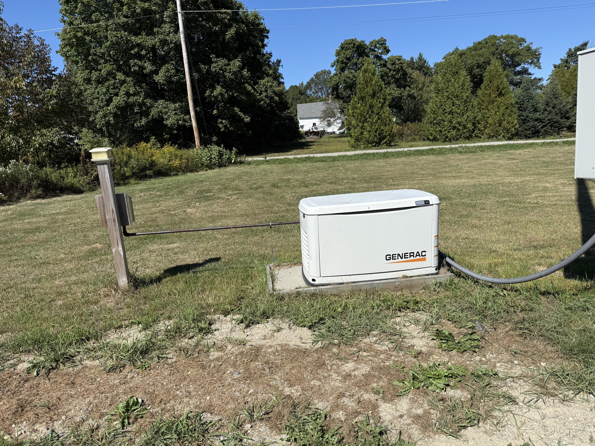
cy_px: 223
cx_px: 298
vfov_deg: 56.8
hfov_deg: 71.6
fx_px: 413
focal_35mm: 24
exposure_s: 1/5319
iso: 80
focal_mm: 6.76
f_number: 1.78
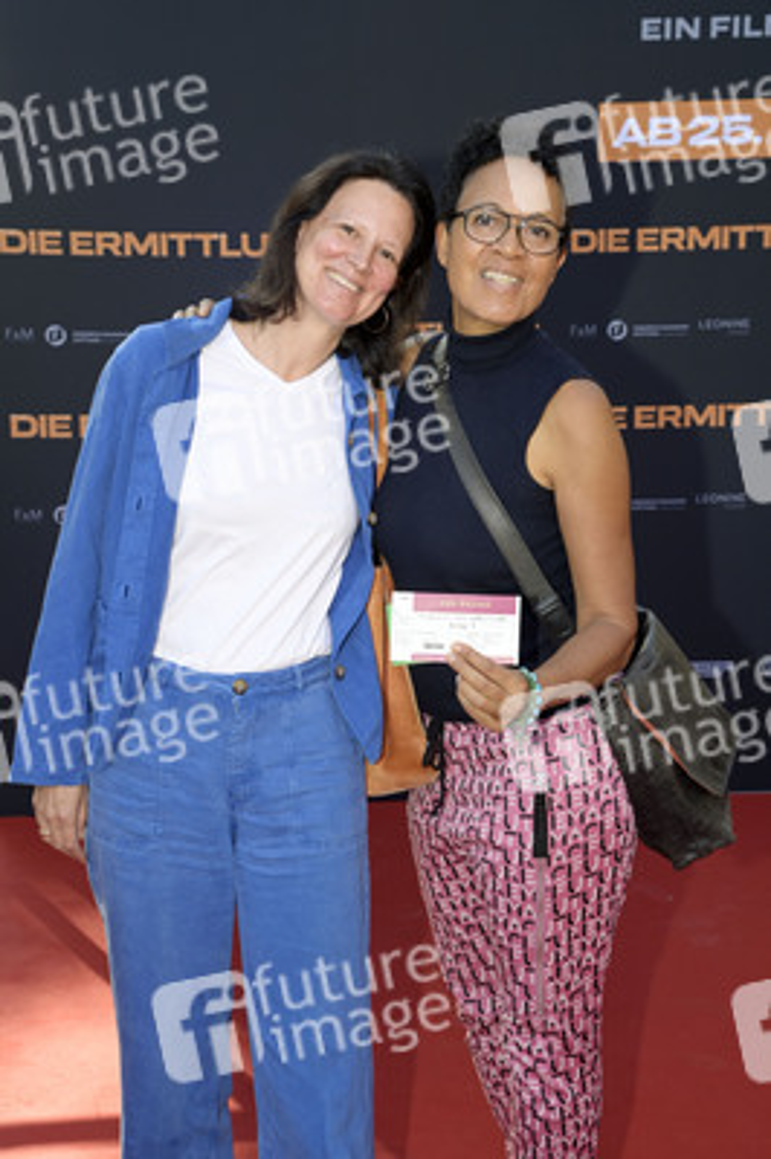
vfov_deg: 36.3
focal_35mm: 55
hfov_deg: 24.6
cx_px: 386
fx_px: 1770
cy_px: 580
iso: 640
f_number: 8
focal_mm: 55
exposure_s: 1/200
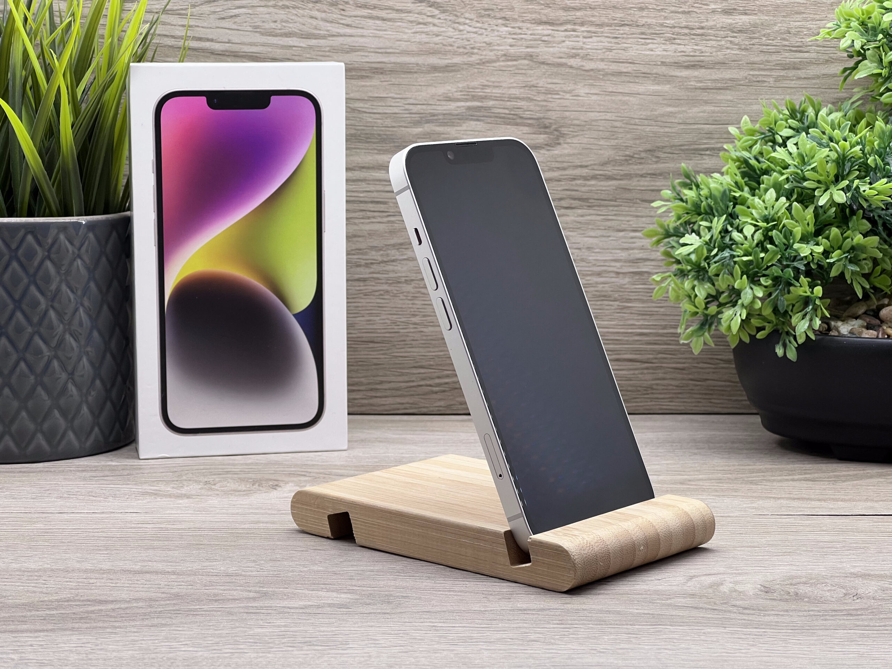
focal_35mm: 77
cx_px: 446
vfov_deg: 19.1
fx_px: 1984
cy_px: 334
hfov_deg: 25.3
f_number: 2.8
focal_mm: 9
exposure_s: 1/100
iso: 80
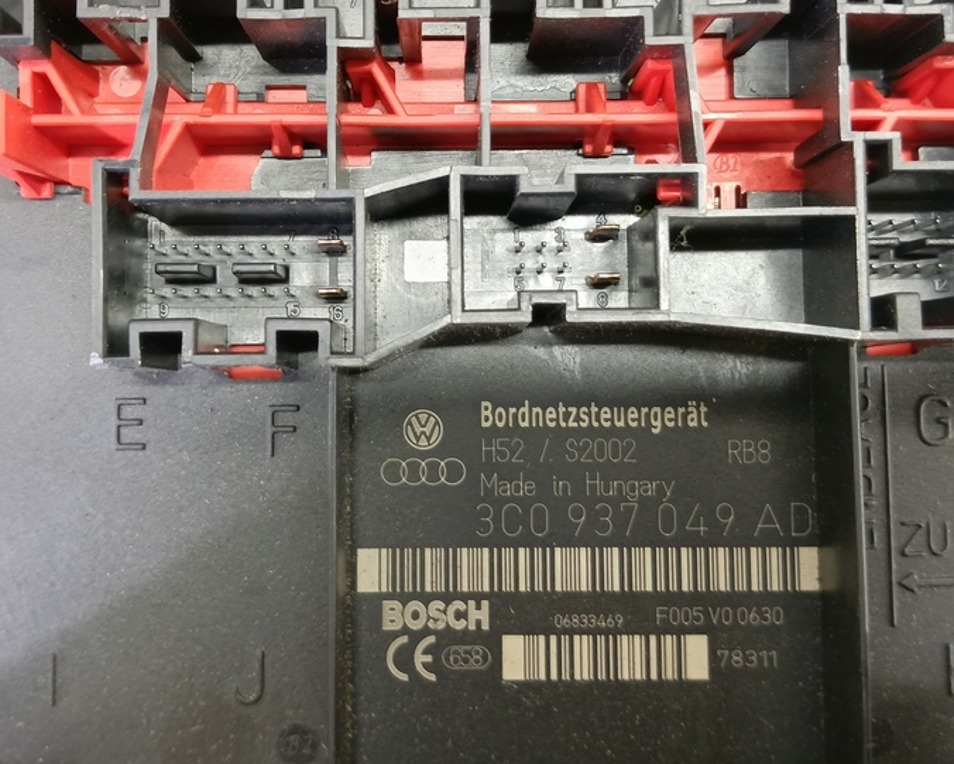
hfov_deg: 52.8
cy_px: 280
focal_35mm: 34
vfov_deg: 43.0
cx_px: 449
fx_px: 960
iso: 361
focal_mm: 4.11
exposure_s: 1/25
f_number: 1.6
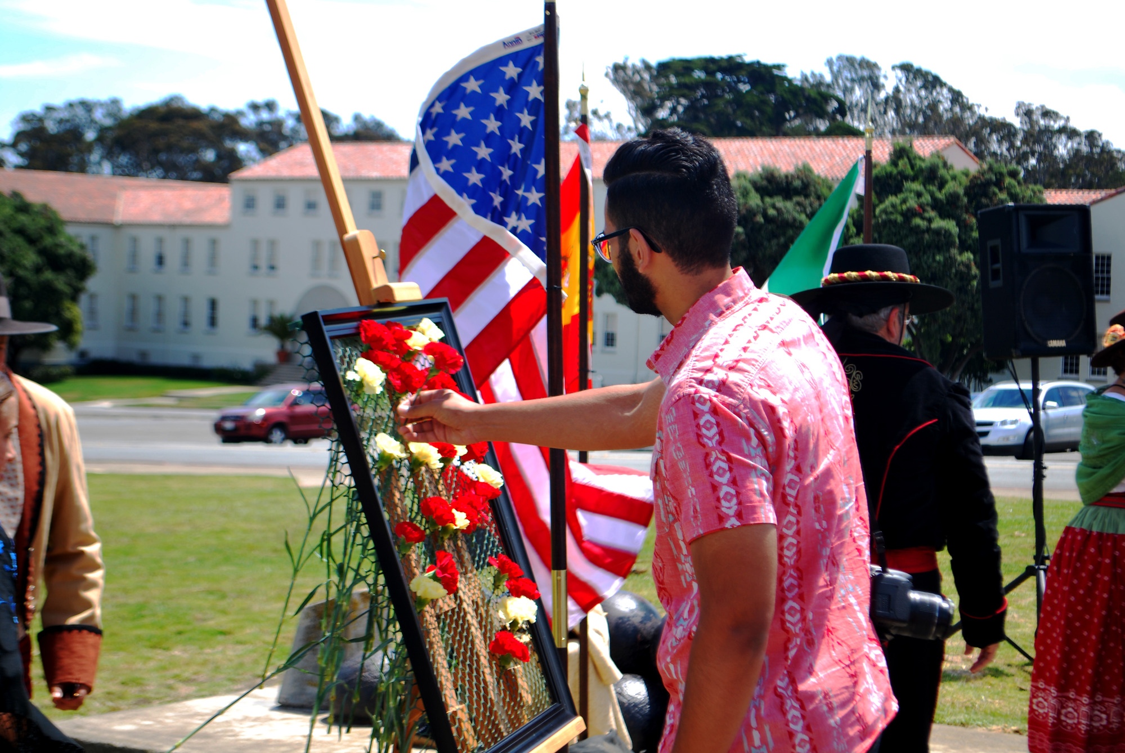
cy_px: 376
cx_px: 562
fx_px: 2581
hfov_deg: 24.6
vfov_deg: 16.6
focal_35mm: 82
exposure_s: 1/100
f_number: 5.6
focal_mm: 55
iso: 100
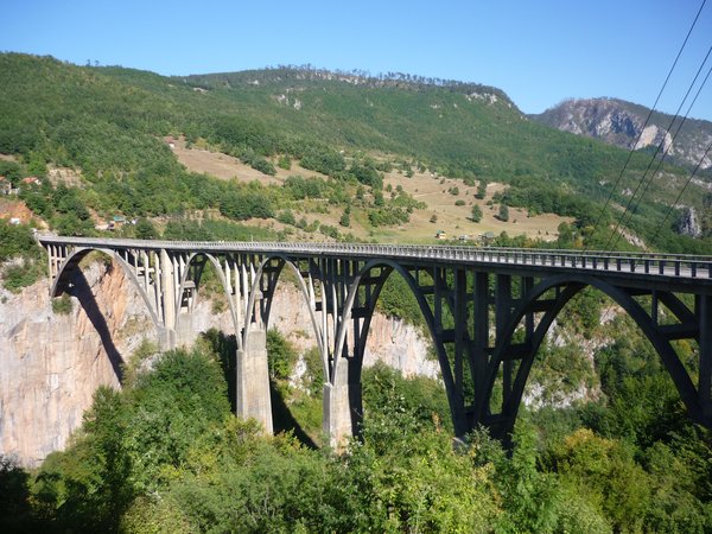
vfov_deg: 42.9
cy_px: 267
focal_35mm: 33
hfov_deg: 55.4
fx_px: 679
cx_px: 356
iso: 100
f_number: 2.8
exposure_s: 1/1000
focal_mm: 5.5
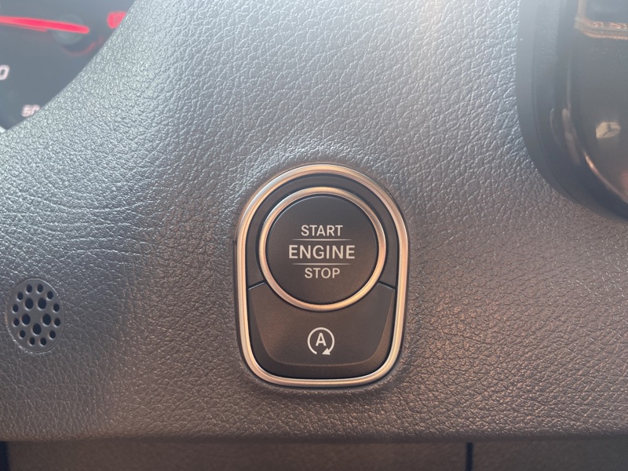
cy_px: 236
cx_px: 314
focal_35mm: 25
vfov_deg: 54.9
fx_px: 454
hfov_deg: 69.4
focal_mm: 4.25
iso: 125
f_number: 1.8
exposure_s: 1/106
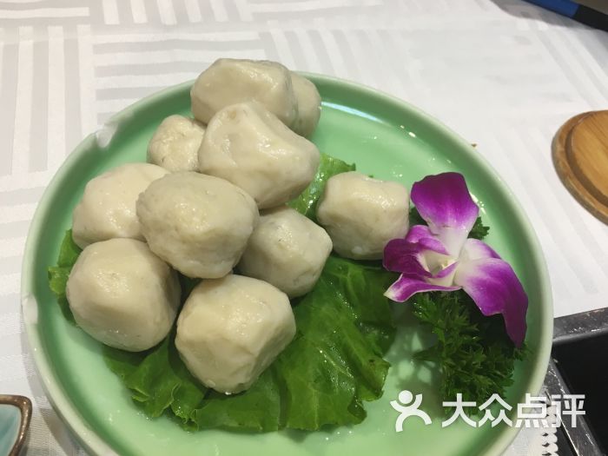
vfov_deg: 48.2
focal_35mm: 29
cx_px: 304
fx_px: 509
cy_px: 228
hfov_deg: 61.7
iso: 64
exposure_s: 1/33
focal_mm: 4.15
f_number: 2.2
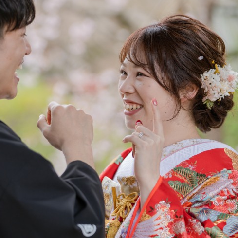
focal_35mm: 171
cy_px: 113
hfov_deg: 10.2
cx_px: 90
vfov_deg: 10.2
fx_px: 1330
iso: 200
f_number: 3.2
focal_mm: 123
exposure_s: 1/250
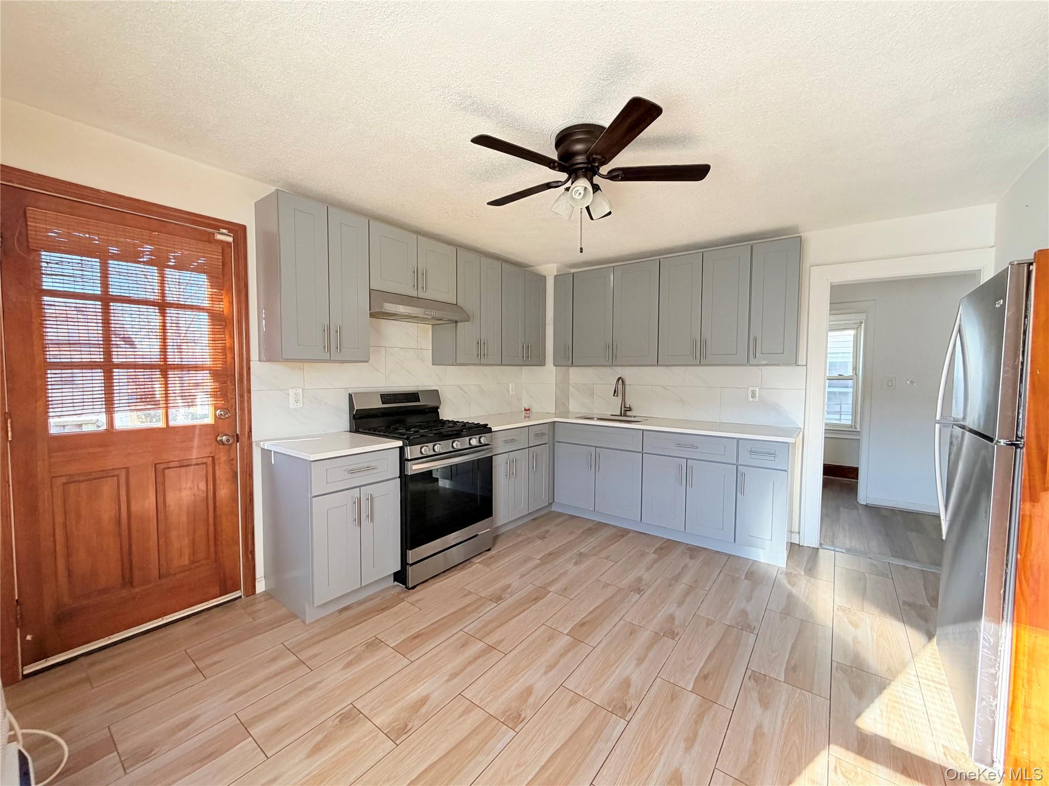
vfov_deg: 85.7
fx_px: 424
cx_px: 524
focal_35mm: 14
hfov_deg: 102.1
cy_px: 393
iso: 200
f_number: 2.2
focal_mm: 2.22
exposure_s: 1/121
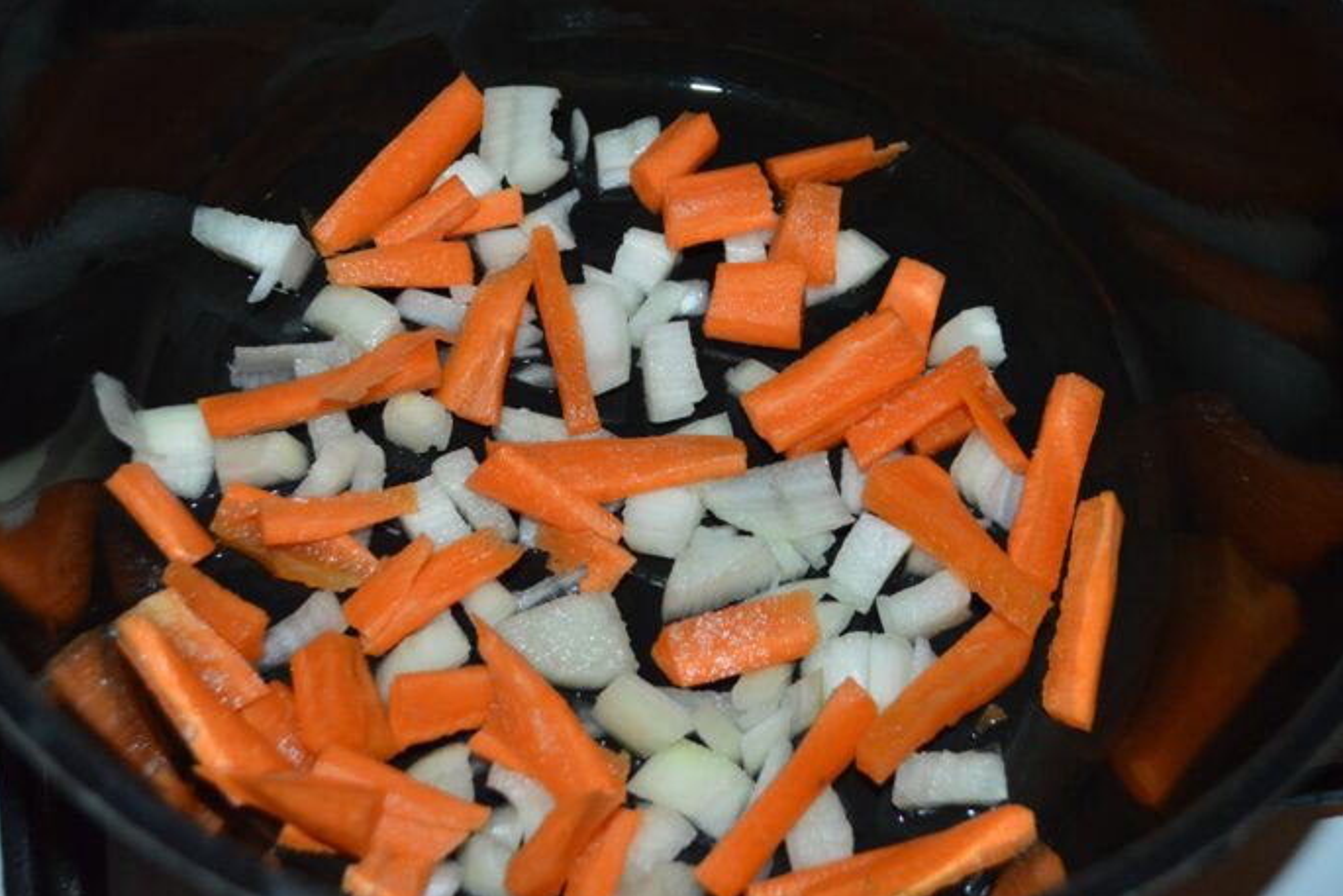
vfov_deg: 27.5
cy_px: 452
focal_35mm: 49
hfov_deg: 40.3
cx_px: 680
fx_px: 1828
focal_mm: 32
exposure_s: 1/60
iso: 1800
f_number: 4.8
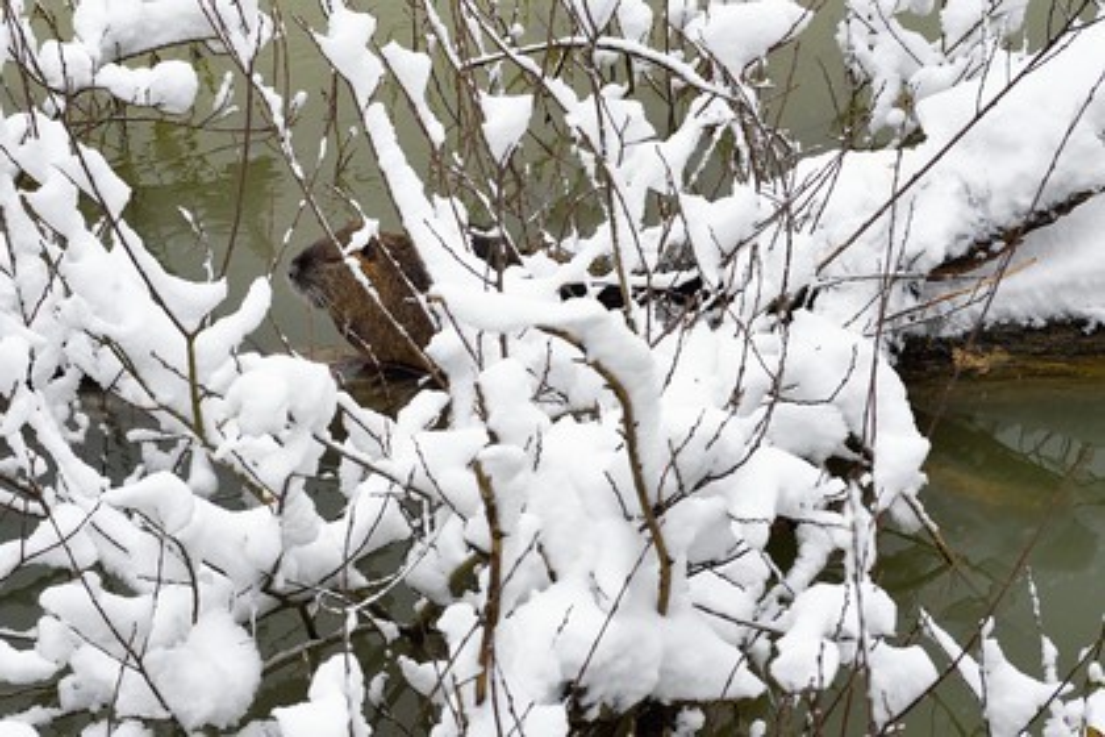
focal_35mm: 70
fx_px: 2148
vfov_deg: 19.5
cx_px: 552
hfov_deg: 28.8
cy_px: 368
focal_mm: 70
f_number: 10
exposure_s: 1/160
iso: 400
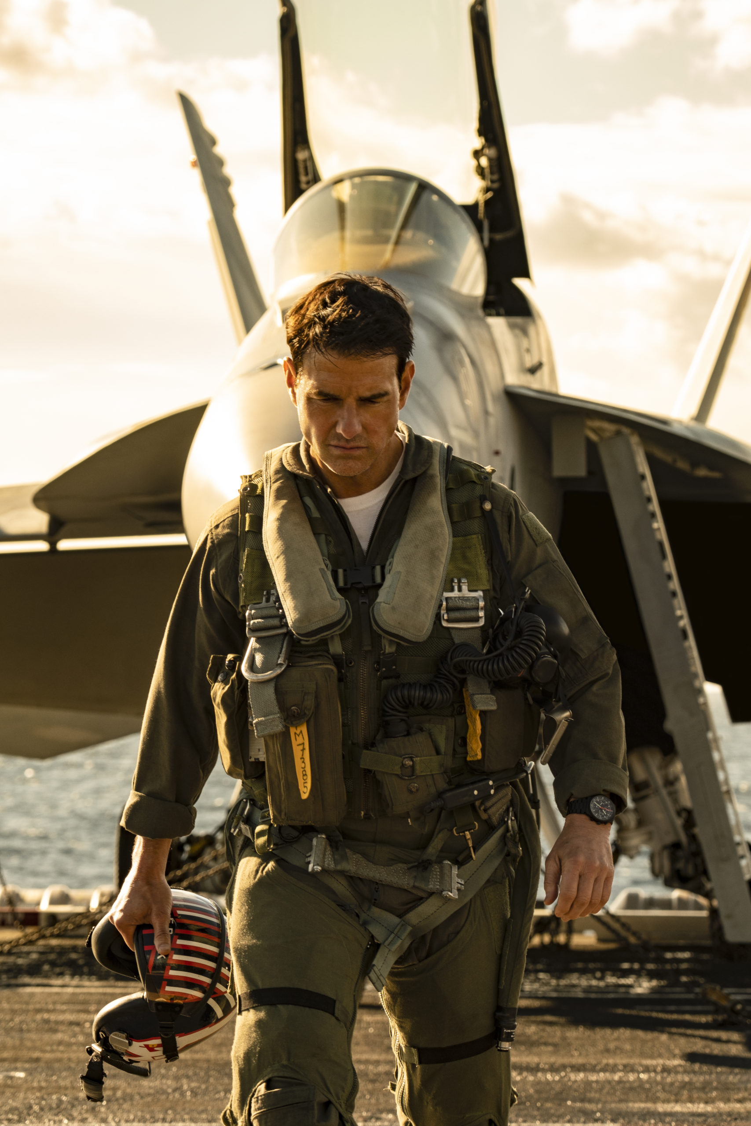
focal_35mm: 150
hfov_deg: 9.1
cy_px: 563
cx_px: 376
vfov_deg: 13.7
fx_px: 4693
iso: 200
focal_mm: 100
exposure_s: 1/250
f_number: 7.1
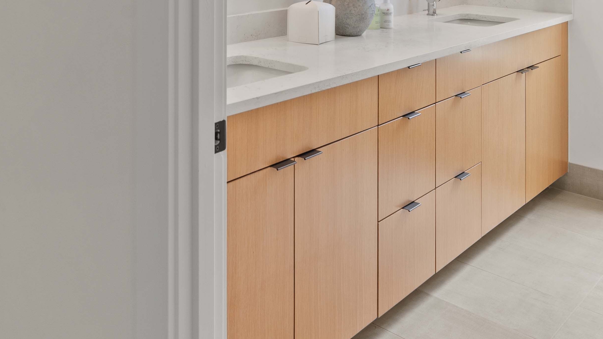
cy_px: -63
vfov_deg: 27.1
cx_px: 206
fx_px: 624
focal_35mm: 39
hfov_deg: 50.8
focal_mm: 15
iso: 200
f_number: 8
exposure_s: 1/20
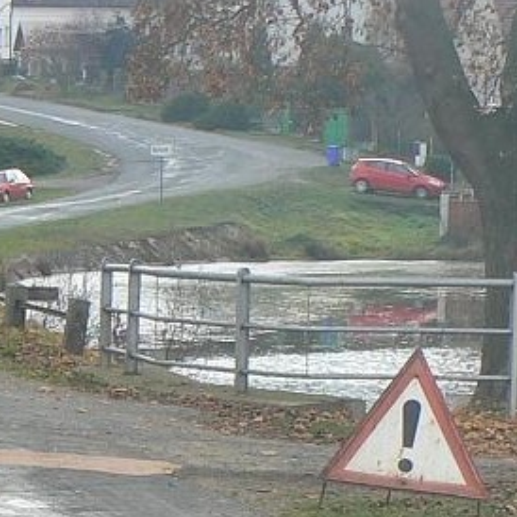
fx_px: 1149
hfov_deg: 24.1
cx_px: -15
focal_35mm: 68
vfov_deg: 25.2
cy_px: 340
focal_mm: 6
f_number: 5.6
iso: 80
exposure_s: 1/125
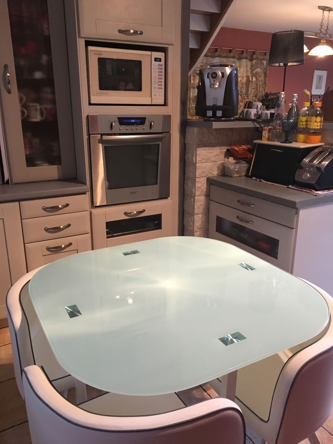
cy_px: 222
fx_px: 372
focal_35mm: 29
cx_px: 166
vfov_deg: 61.7
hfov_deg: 48.2
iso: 200
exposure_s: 1/25
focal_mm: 4.15
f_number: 2.2
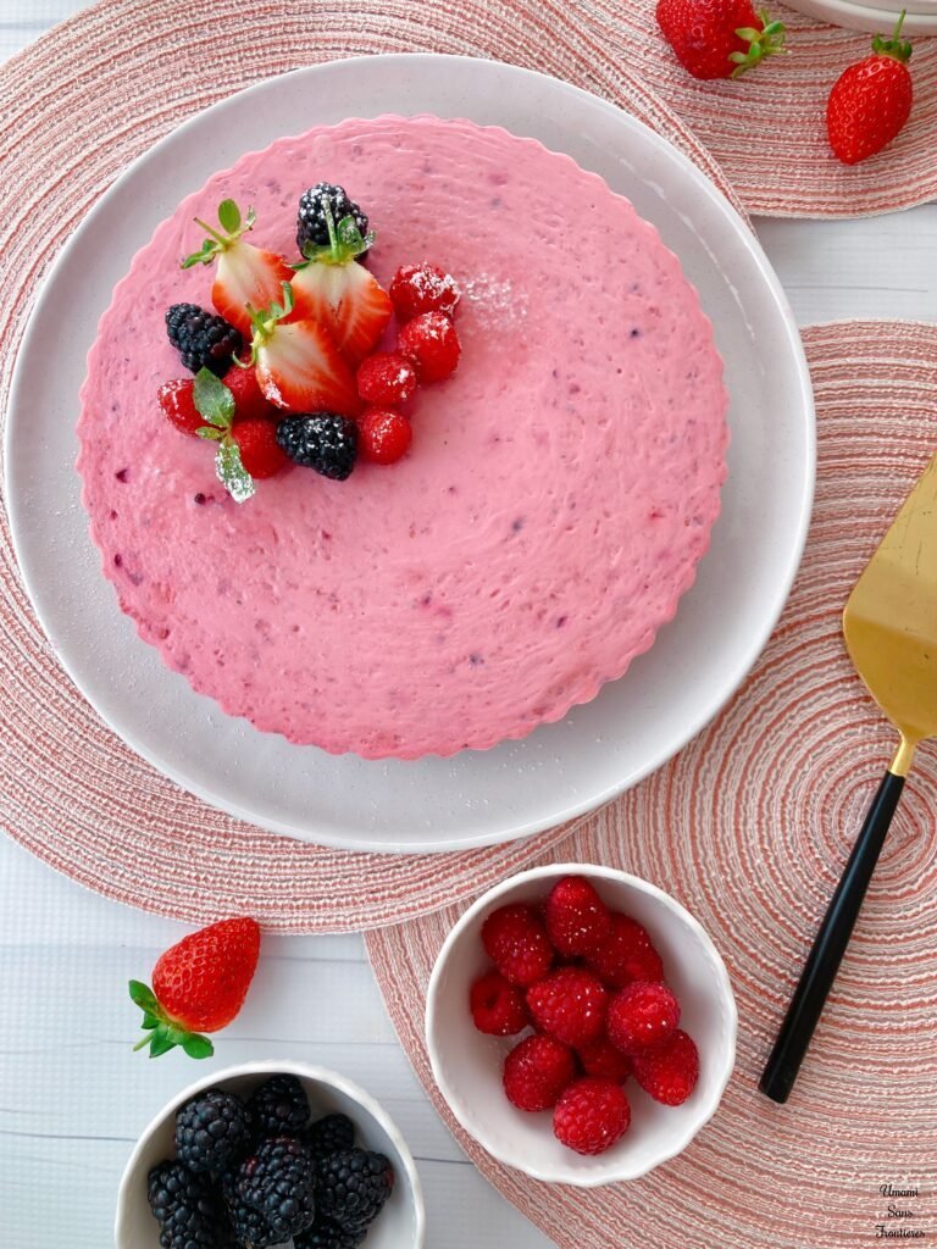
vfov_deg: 63.4
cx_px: 468
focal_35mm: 28
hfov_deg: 49.7
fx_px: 1011
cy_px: 624
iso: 25
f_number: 1.8
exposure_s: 1/100
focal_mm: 3.99
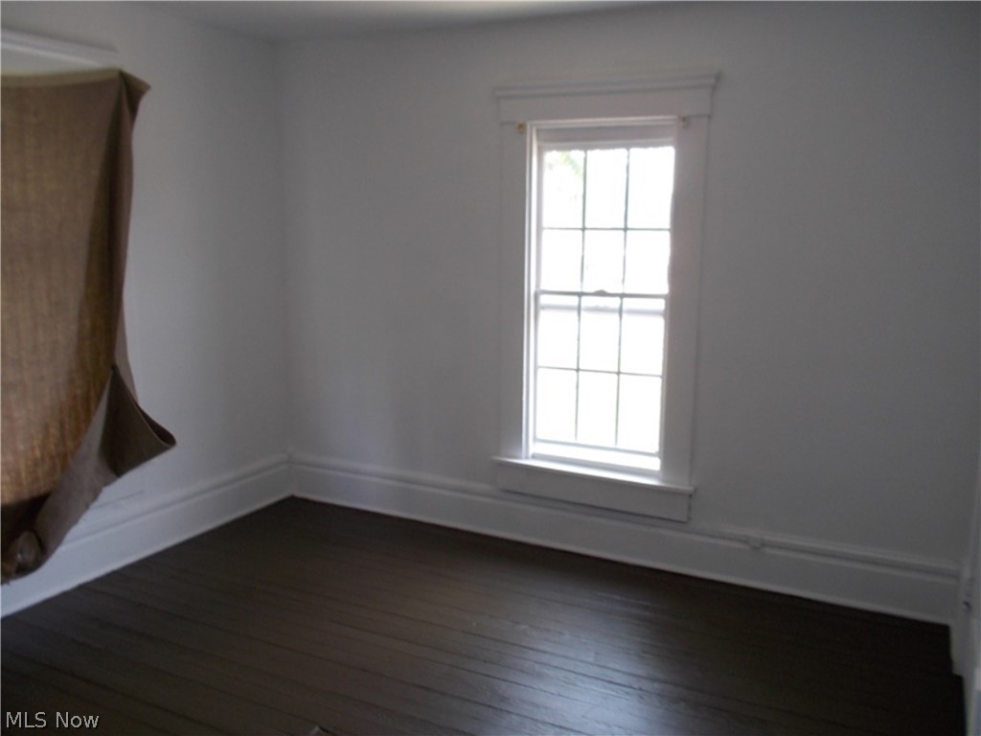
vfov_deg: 48.2
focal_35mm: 29
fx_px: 822
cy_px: 368
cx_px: 490
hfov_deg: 61.7
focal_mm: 4.1
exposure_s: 1/30
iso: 80
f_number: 3.3
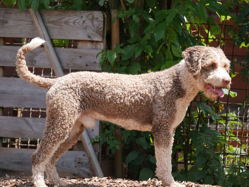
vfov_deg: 3.4
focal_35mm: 436
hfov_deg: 4.5
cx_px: 124
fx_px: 3136
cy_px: 94
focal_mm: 218
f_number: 5.1
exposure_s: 1/500
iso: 250
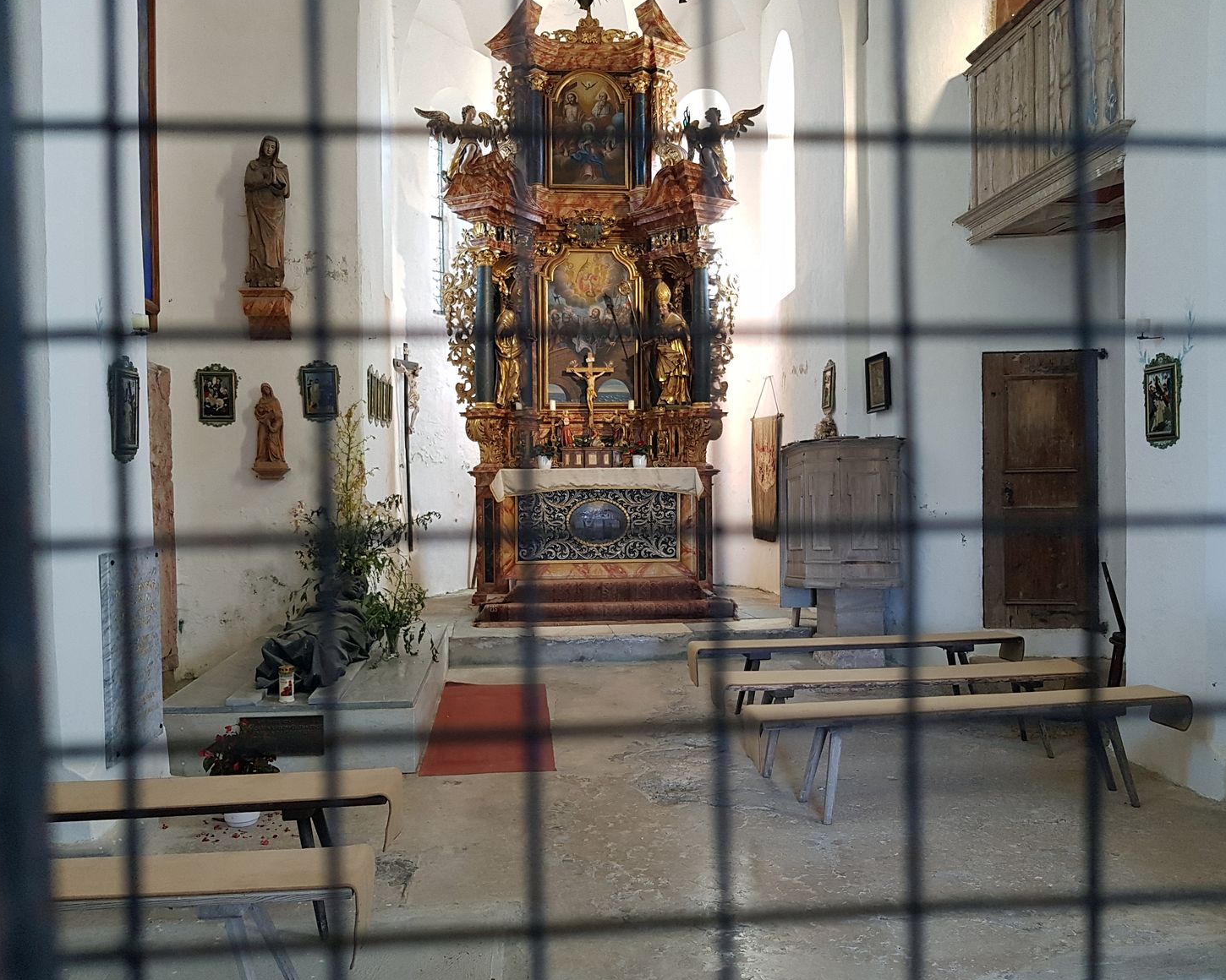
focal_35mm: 28
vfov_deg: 51.5
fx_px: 1016
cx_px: 625
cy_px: 502
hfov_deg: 62.2
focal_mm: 4.2
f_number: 1.7
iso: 160
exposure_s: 1/29
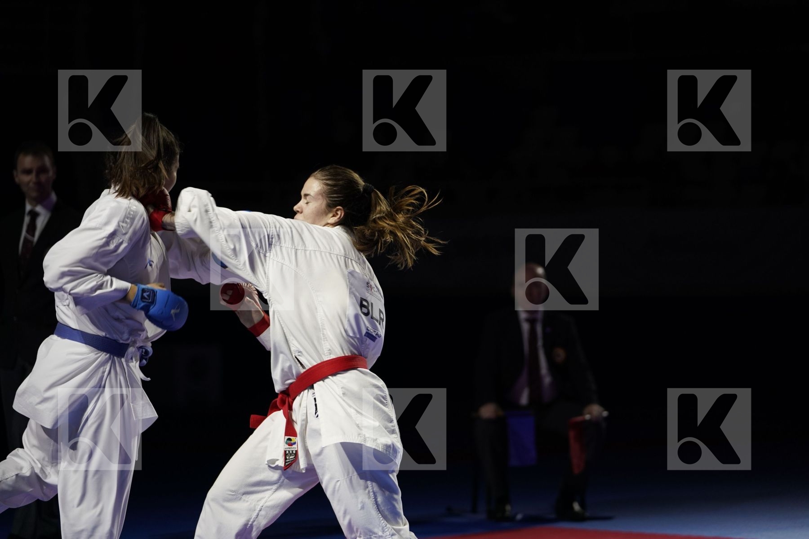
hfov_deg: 17.9
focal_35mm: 114
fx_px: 2562
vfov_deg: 12.0
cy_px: 270
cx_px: 404
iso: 1000
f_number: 2.8
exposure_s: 1/1000
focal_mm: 114
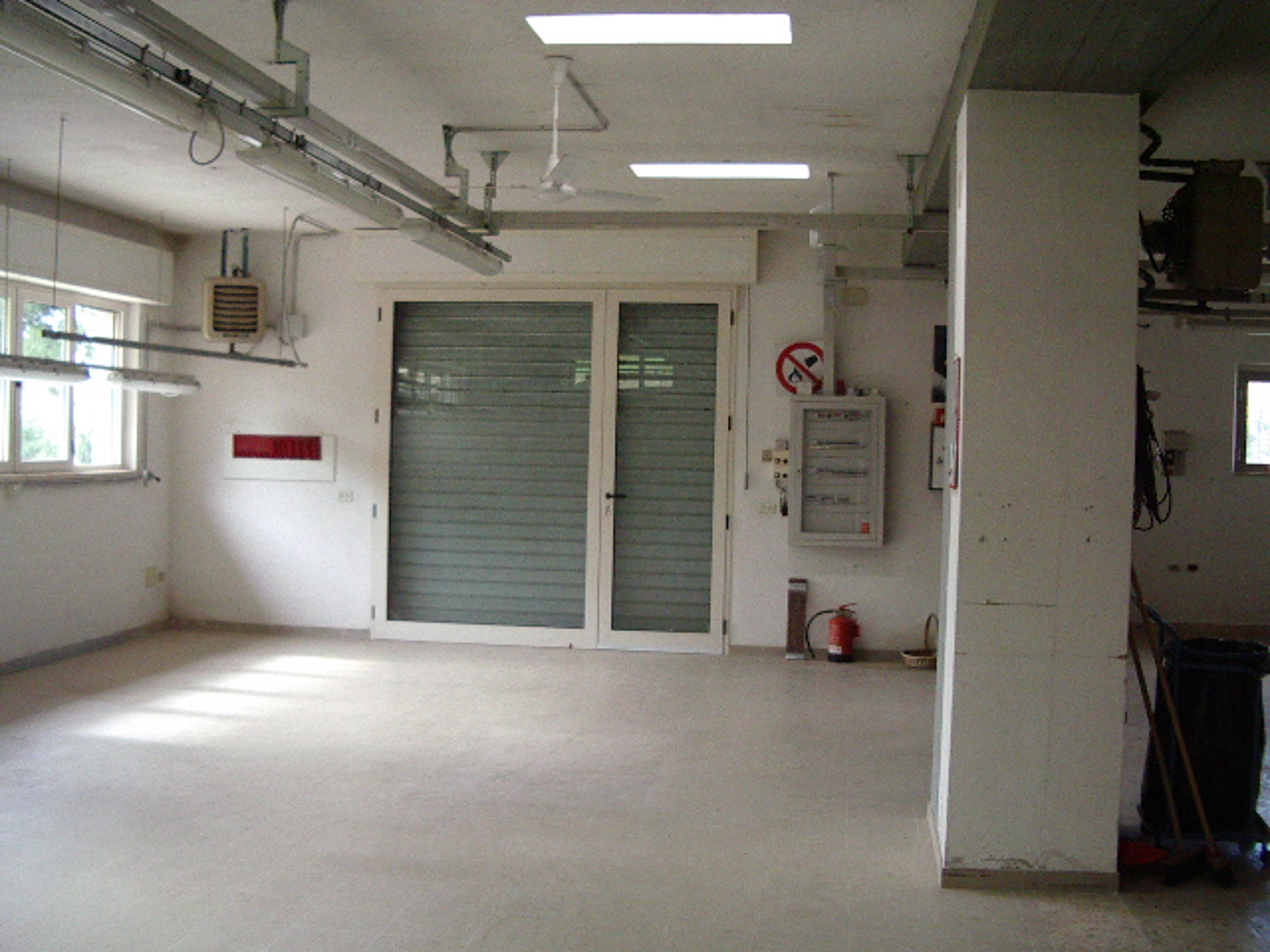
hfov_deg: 49.0
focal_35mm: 38
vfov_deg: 37.7
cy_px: 476
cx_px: 635
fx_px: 1394
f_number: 2.6
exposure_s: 1/125
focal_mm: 5.8
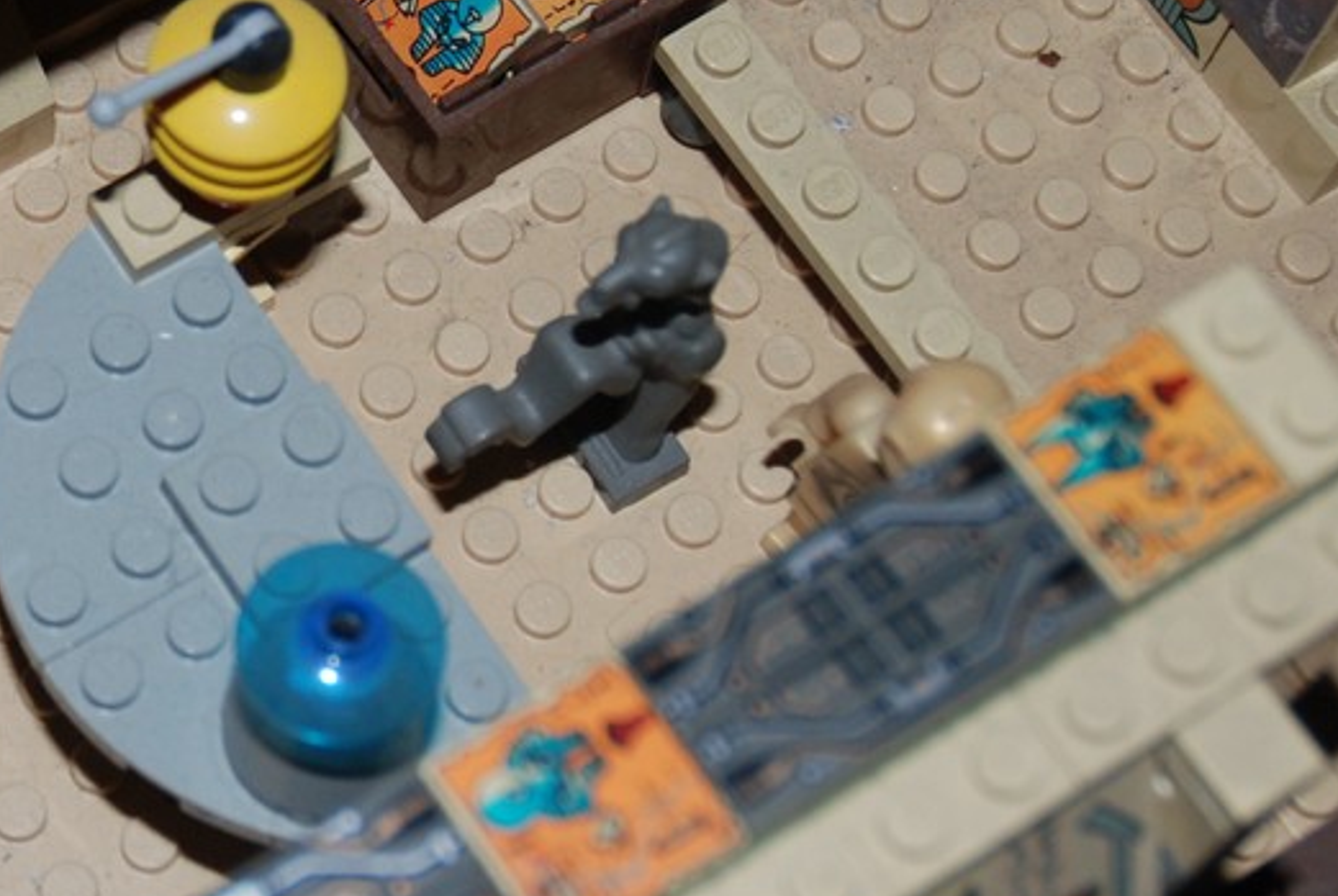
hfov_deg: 17.9
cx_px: 30
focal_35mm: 111
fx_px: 4149
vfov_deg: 12.3
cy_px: 289
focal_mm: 25
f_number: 3.8
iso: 200
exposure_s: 1/60
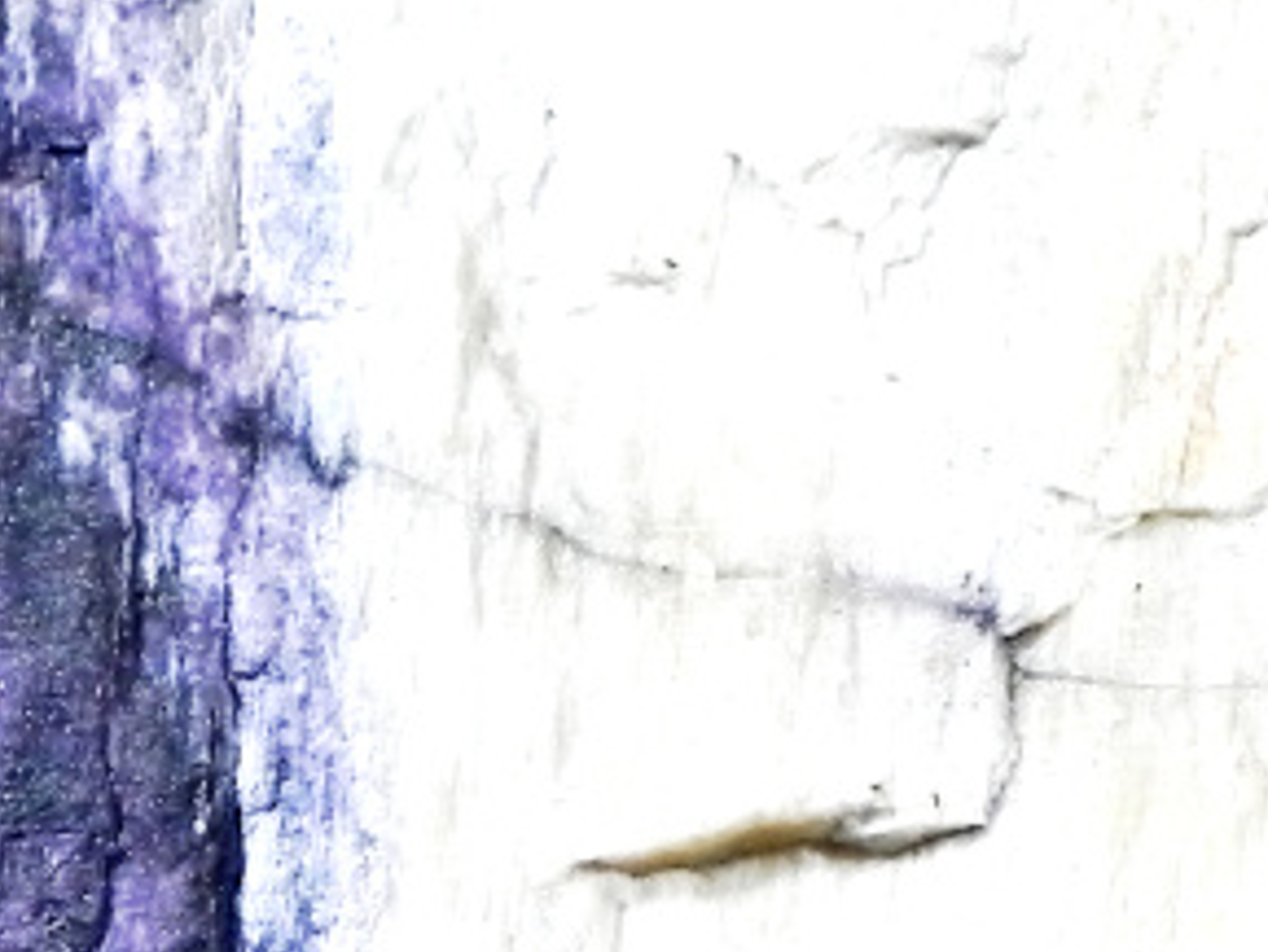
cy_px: 733
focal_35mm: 225
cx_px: 535
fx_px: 8245
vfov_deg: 6.6
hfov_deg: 8.8
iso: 160
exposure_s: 1/151
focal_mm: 9.2
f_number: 3.5
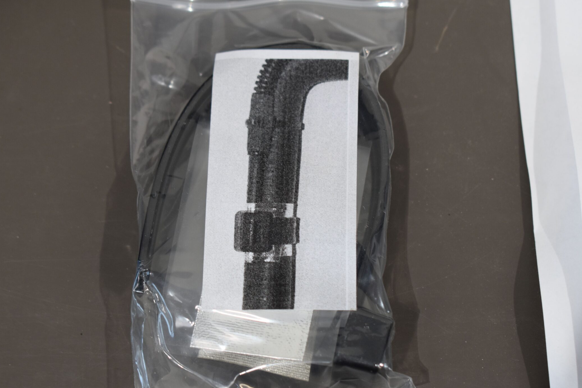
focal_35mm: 96
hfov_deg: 21.2
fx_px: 1552
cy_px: 212
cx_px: 283
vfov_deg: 14.3
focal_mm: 52
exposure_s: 1/60
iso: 400
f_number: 6.3
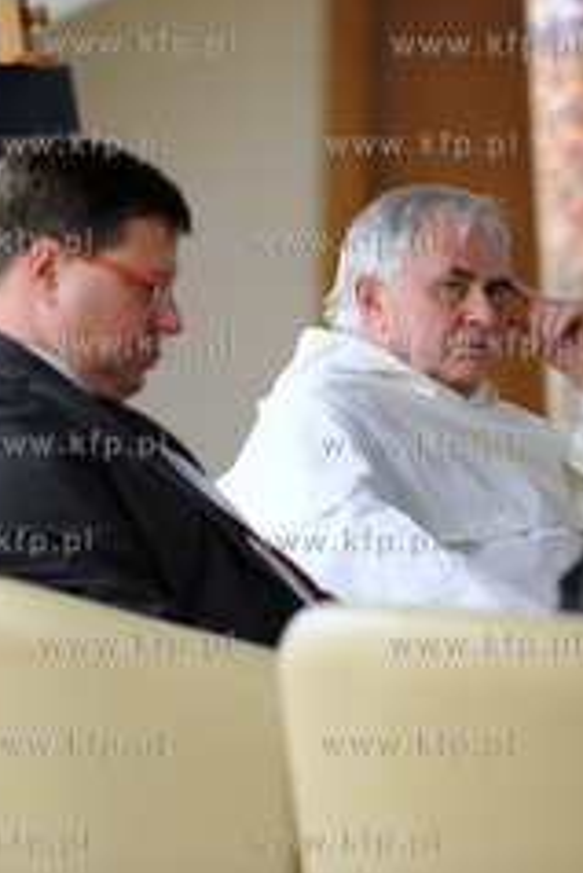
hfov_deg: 4.1
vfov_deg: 6.1
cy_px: 392
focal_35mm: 336
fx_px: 8150
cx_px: 616
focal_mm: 200
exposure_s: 1/200
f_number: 2.8
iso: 3200
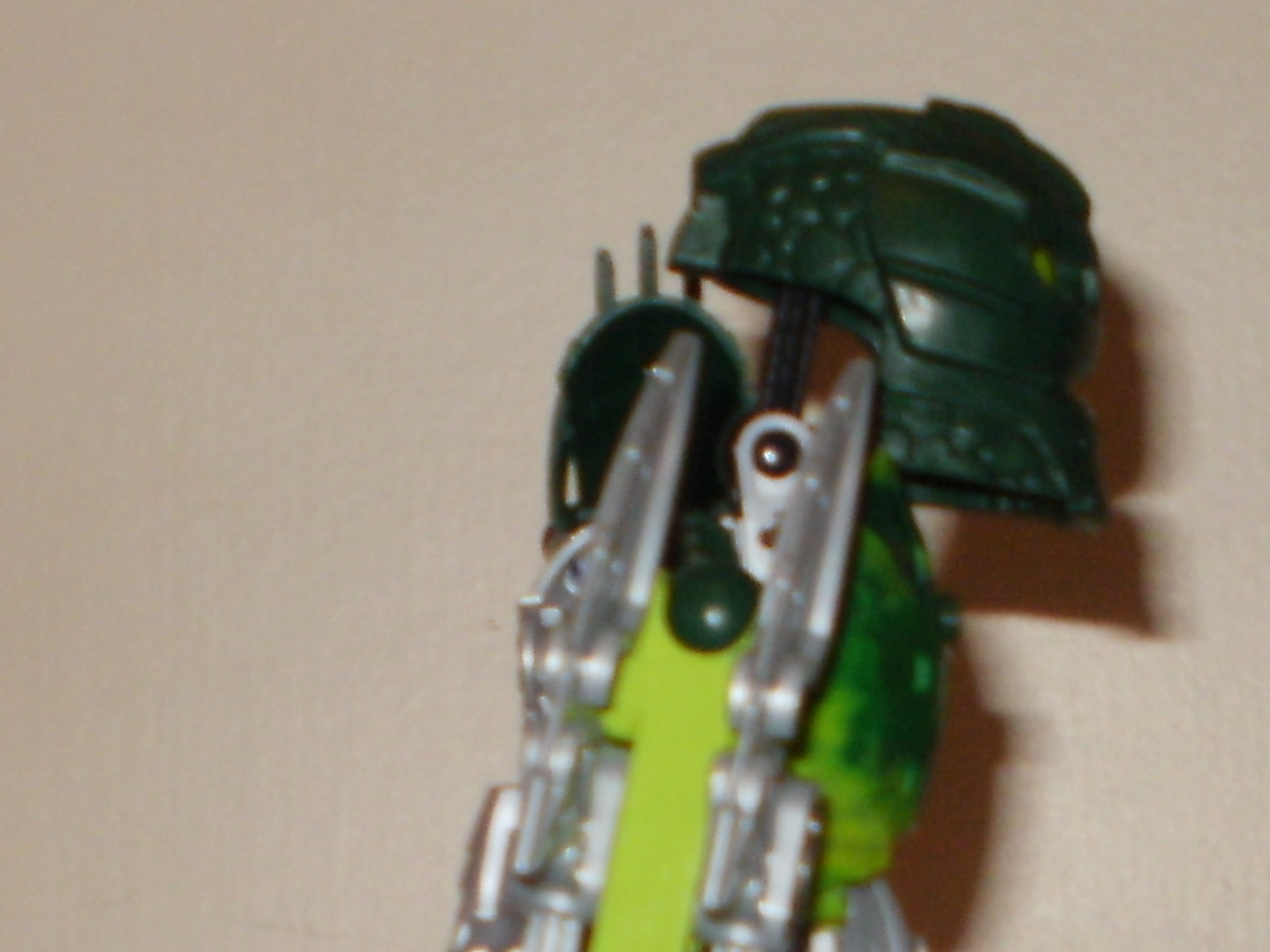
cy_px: 1334
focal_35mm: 125
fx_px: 4586
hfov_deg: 15.8
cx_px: 648
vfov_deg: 11.5
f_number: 3.5
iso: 125
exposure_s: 1/30
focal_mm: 6.3
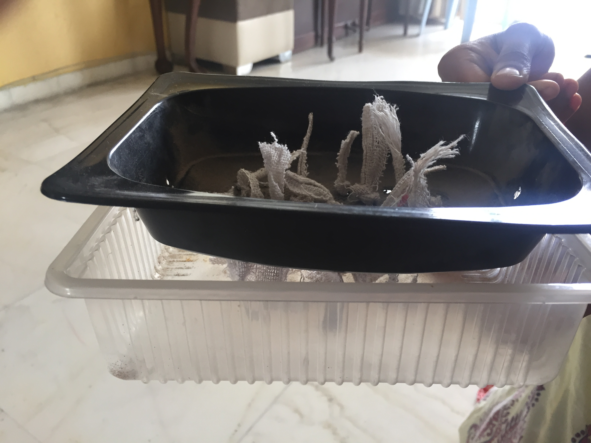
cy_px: 222
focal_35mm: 29
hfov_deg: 61.7
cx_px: 296
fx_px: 495
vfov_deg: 48.2
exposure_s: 1/33
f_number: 2.2
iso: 50
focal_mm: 4.15
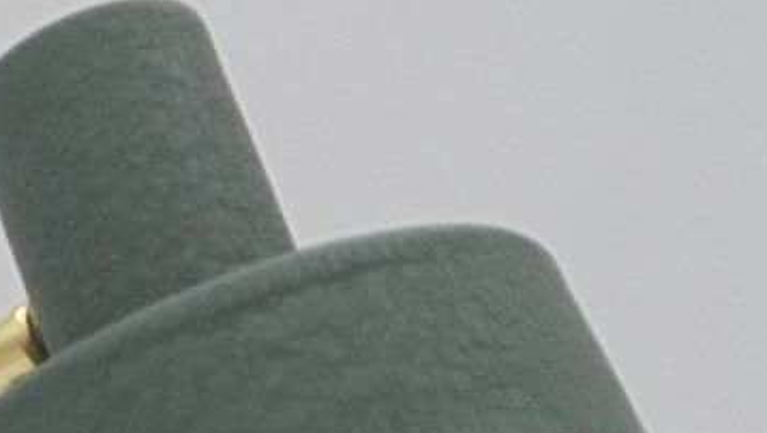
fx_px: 2117
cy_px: 894
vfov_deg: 10.6
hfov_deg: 20.1
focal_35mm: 104
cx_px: 80
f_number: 4.2
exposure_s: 1/200
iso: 100
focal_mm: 6.9
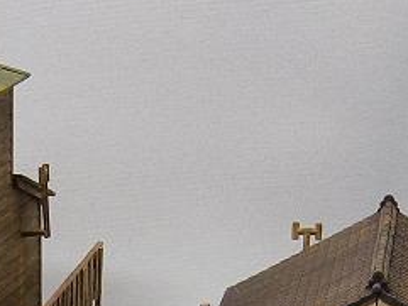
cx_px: 83
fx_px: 3208
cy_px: 396
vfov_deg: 5.4
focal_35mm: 272
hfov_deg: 7.3
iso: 100
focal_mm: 12.5
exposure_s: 1/8
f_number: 4.9
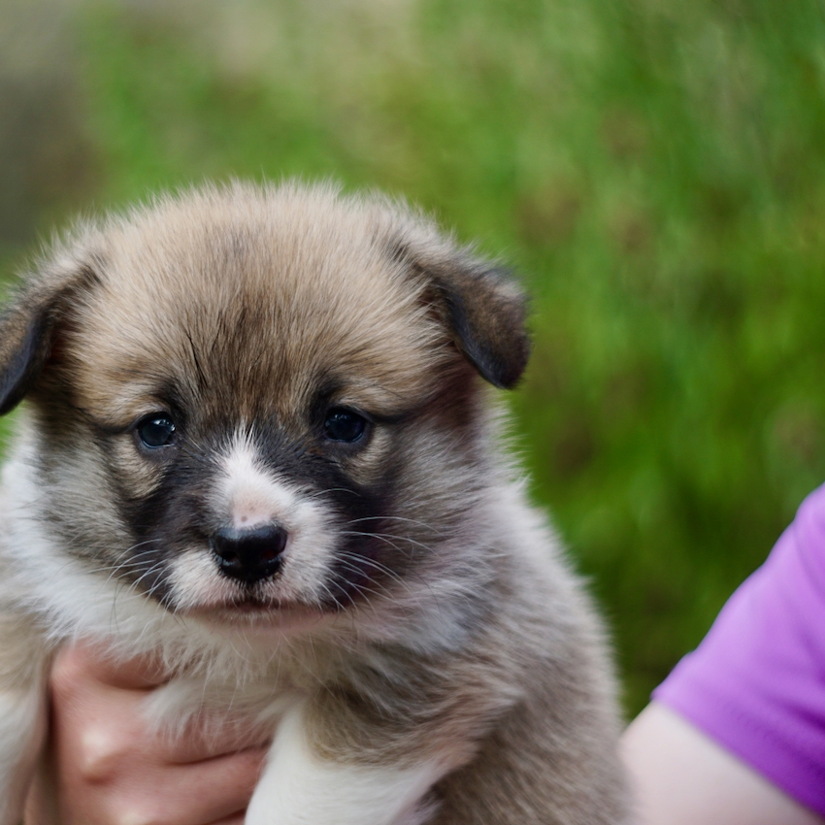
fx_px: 2589
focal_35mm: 96
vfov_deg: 18.1
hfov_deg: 18.1
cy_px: 412
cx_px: 267
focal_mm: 50
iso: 160
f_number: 4.5
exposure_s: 1/250
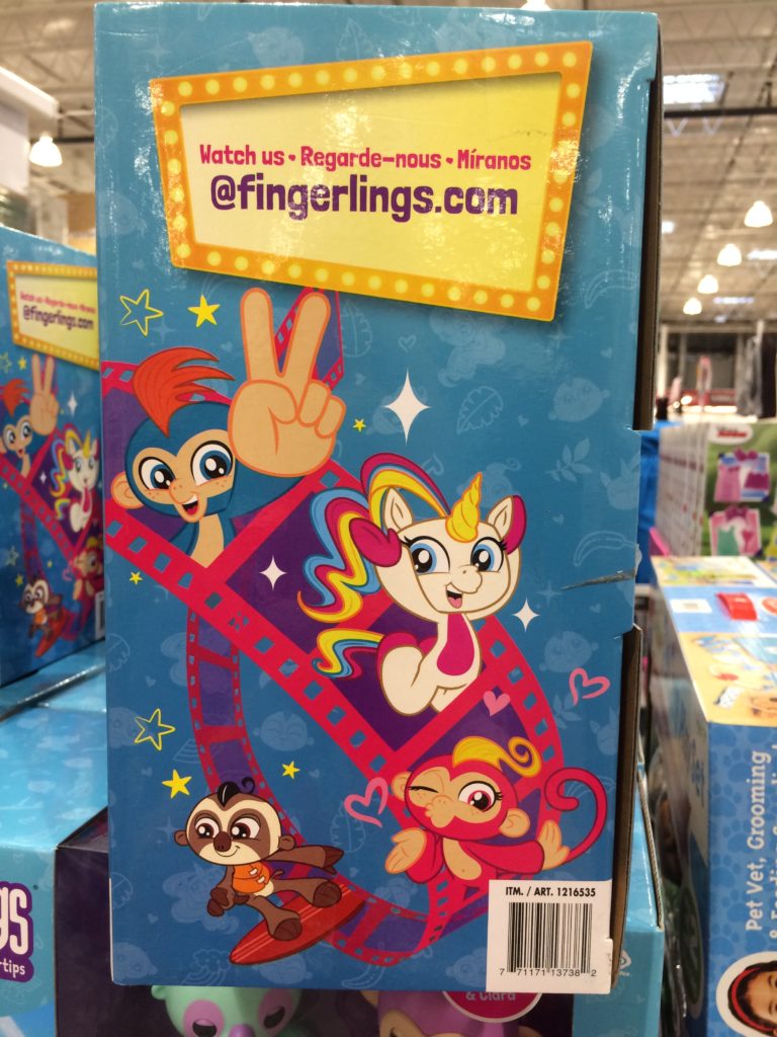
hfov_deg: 48.2
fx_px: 868
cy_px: 518
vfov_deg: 61.7
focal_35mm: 29
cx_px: 388
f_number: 2.2
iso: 100
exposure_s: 1/33
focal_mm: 4.15
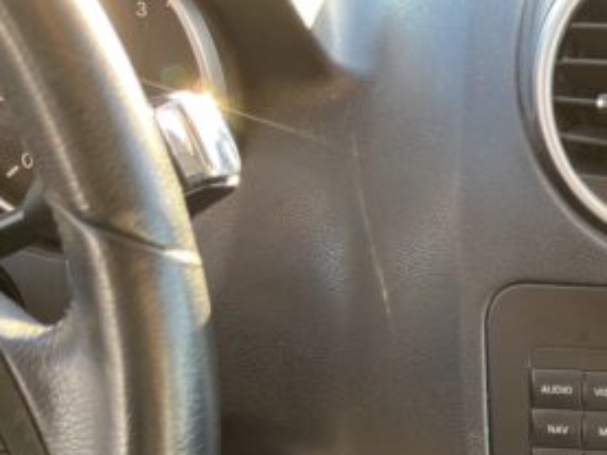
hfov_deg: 22.2
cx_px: 870
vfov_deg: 18.4
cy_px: 584
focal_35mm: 75
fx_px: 1316
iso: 125
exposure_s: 1/120
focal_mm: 5.1
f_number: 1.6
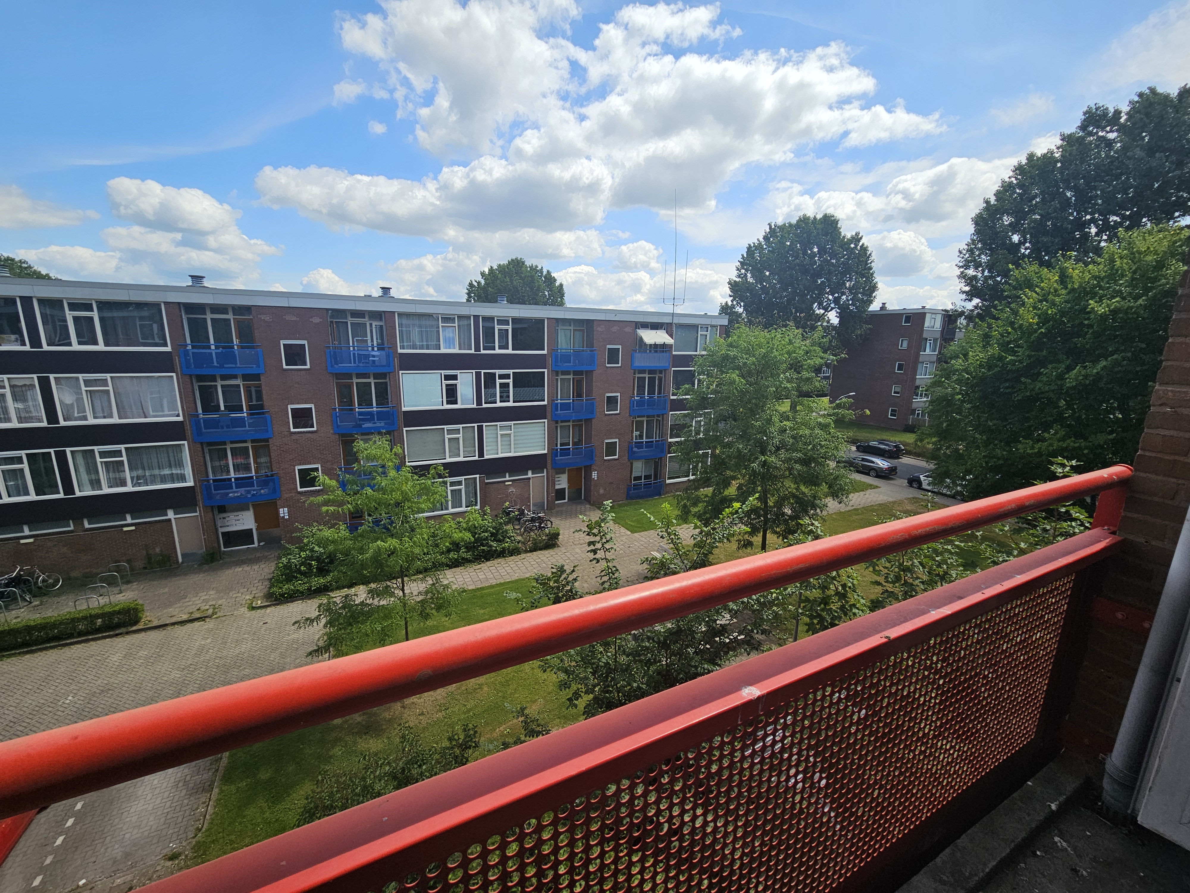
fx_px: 447
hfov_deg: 106.2
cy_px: 446
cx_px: 595
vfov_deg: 89.9
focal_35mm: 13
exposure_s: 1/1930
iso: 50
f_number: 2.2
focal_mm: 2.2
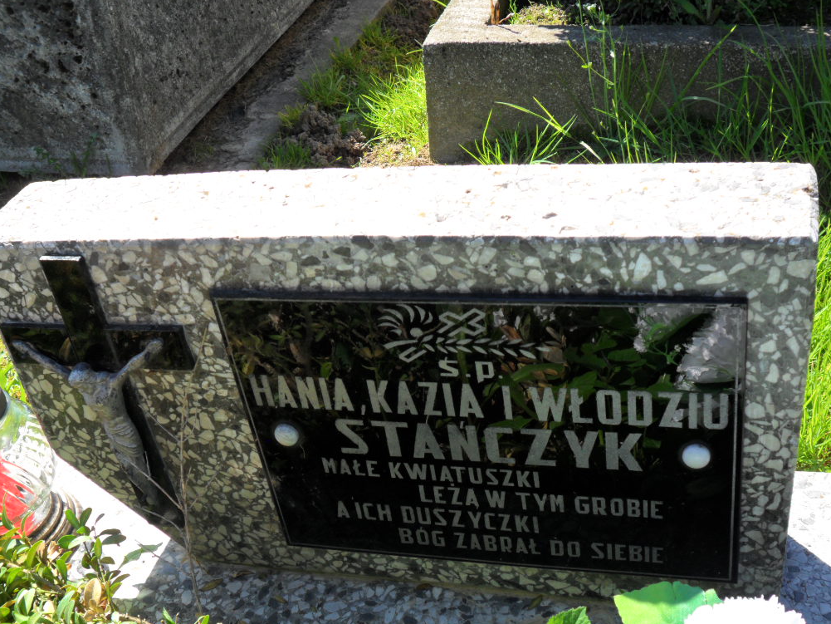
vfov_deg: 32.2
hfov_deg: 42.1
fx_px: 1080
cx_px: 422
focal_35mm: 45
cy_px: 315
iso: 100
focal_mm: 7.8
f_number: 4.5
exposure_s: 1/180
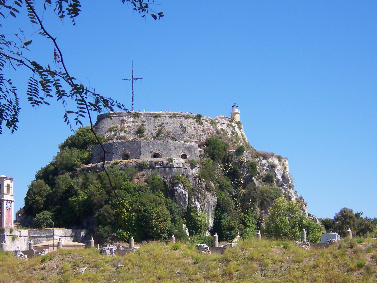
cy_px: 142
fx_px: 893
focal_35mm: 82
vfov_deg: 18.0
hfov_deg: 23.8
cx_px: 188
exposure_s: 1/500
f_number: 4.8
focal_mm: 13.5
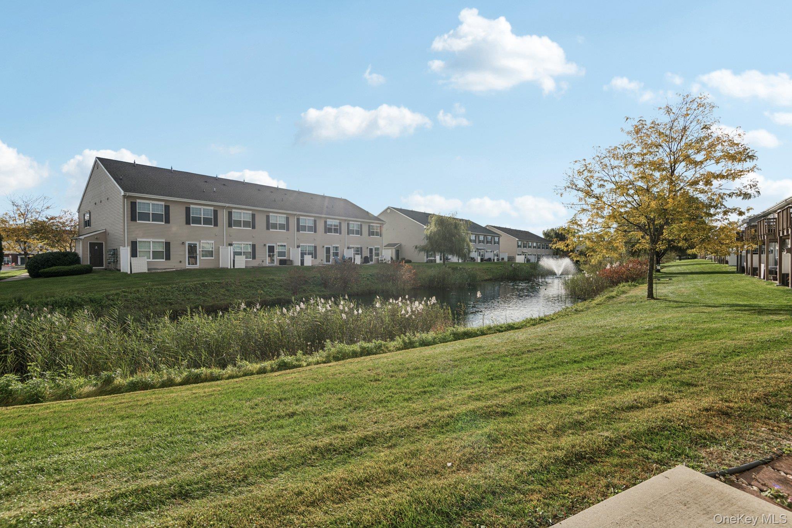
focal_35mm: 16
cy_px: 264
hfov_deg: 96.7
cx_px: 396
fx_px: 352
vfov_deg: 73.7
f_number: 8
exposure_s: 1/400
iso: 125
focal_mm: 16
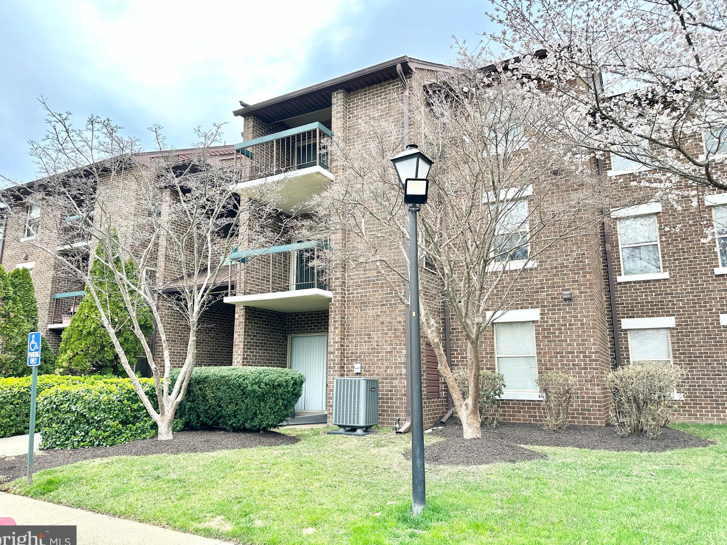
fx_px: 525
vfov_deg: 54.9
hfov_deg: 69.4
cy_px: 272
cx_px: 363
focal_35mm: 25
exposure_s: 1/630
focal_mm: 6.86
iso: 80
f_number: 1.78
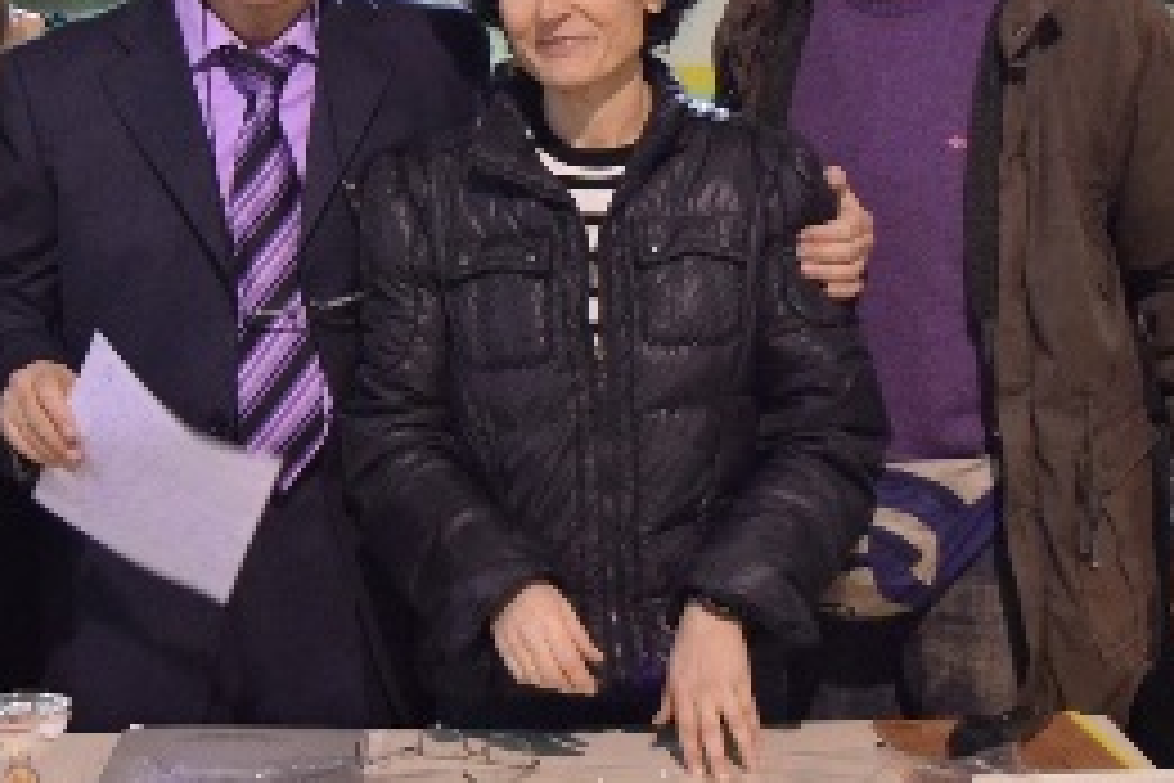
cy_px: 140
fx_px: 3065
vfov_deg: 14.5
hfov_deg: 21.6
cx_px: 373
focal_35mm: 94
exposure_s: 1/60
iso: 2800
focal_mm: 26
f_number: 4
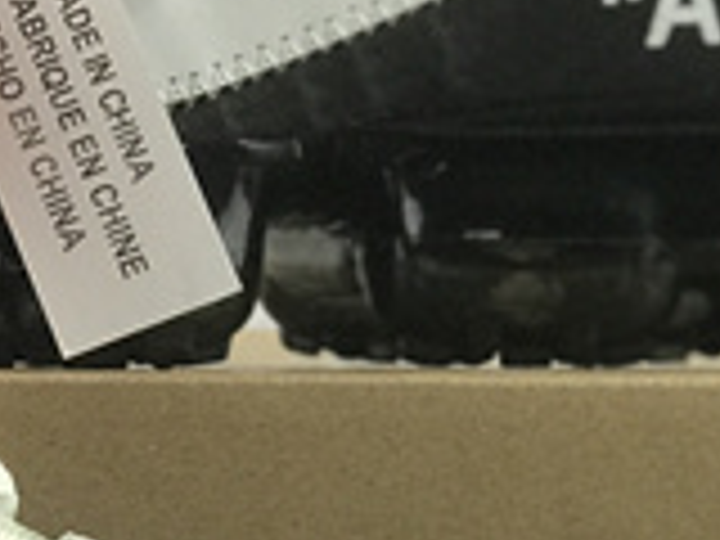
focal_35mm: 263
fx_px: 5470
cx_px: 72
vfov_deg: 5.6
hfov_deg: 7.5
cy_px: 421
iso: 64
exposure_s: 1/50
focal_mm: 6.6
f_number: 2.8
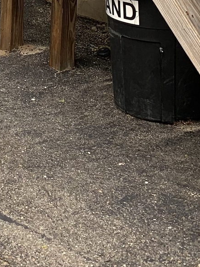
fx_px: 786
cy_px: -150
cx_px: -130
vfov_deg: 17.1
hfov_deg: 13.4
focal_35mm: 102
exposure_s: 1/198
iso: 25
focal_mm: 4.25
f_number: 1.8
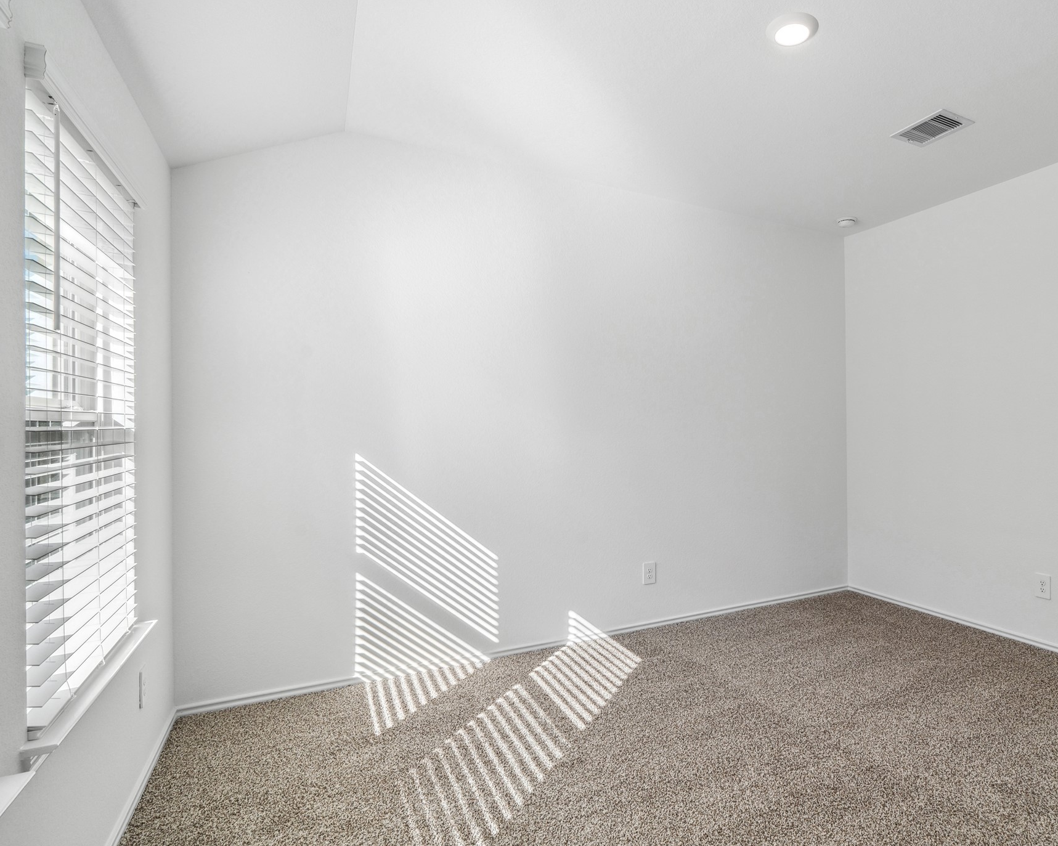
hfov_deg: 81.9
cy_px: 425
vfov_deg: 70.8
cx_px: 655
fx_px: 595
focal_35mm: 19
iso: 200
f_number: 9
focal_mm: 16
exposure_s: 1/25
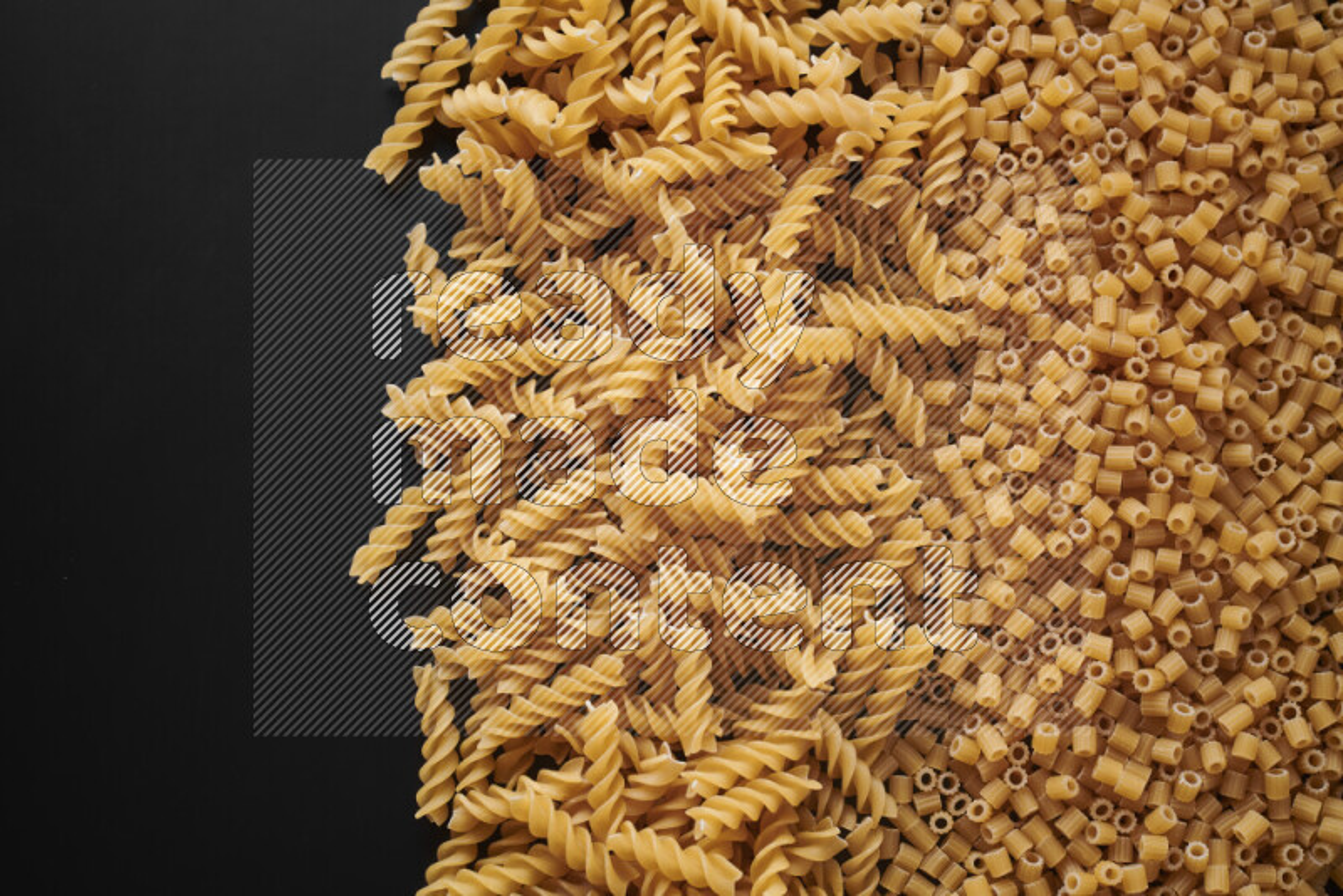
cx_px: 672
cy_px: 448
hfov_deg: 39.6
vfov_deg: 27.0
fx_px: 1866
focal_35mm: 50
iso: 160
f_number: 8
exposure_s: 1/100
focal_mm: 50
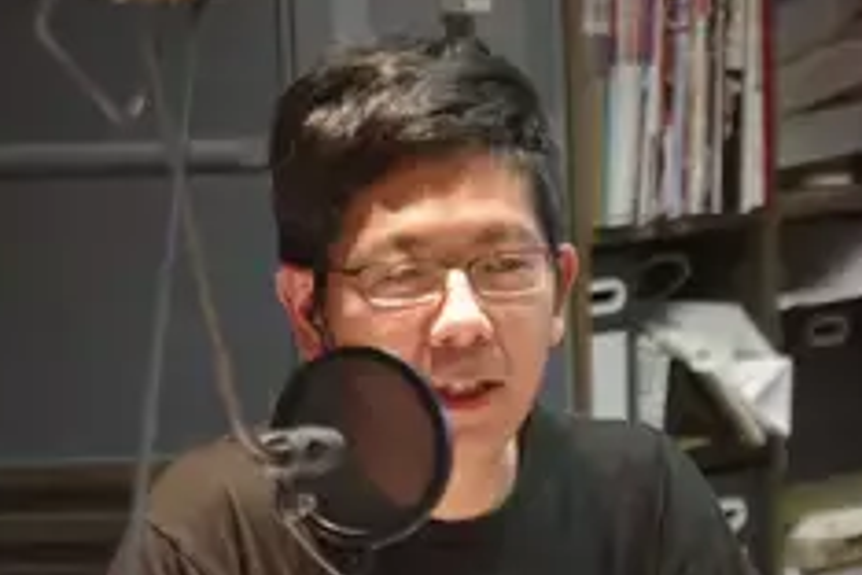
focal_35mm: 136
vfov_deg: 10.0
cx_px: 593
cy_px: 627
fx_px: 3256
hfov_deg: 15.0
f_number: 3.2
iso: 3200
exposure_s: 1/200
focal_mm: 53
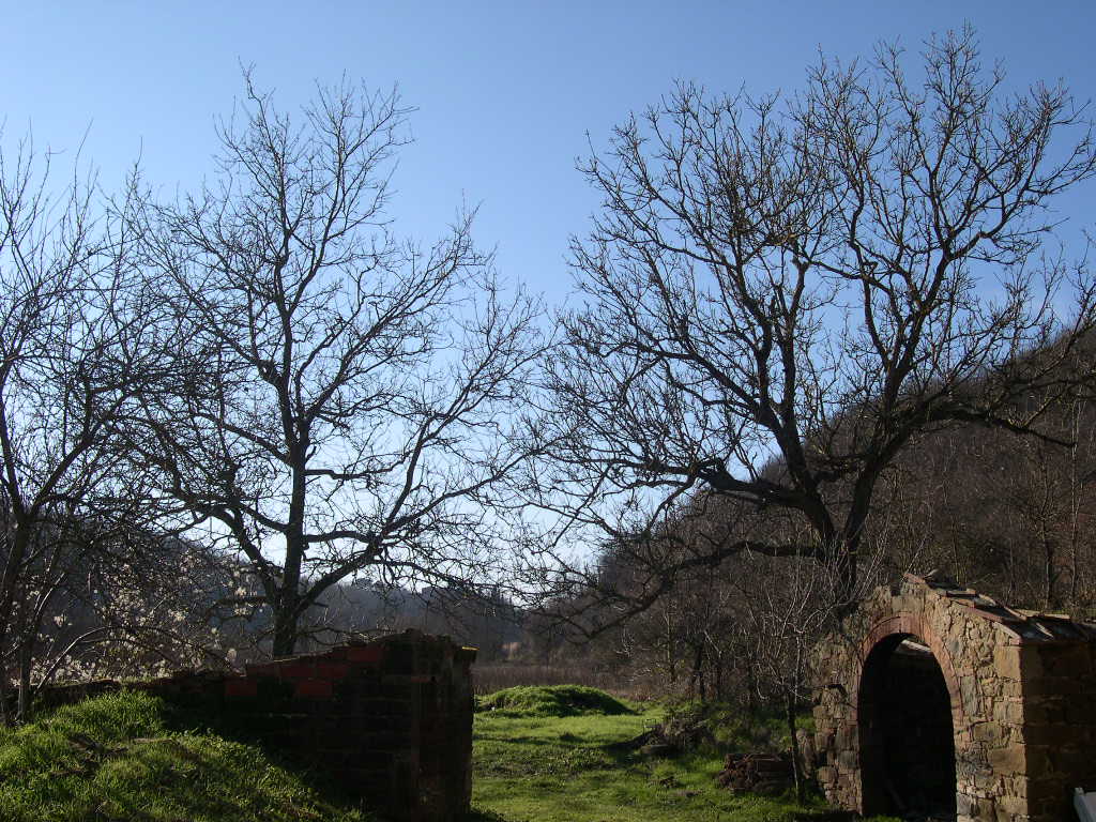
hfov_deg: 49.0
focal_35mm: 38
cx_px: 548
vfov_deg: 37.7
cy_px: 411
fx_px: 1203
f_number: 7.6
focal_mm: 8
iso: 100
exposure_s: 1/250
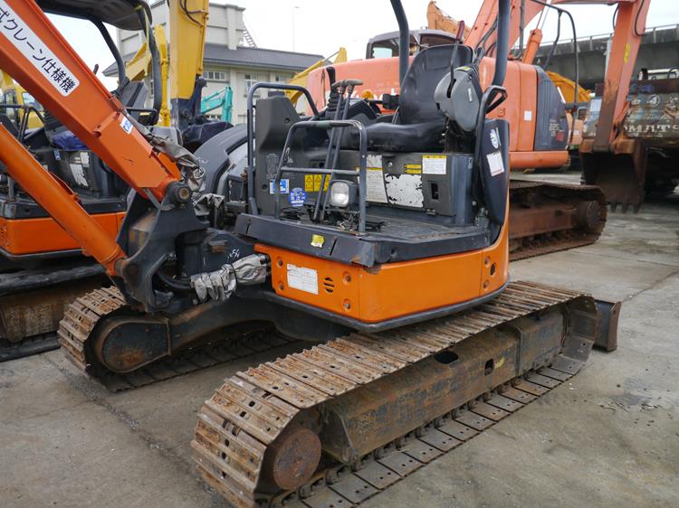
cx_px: 340
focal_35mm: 28
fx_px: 549
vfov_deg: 49.7
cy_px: 254
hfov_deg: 63.5
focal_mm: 14
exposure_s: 1/800
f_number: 2.5
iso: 160
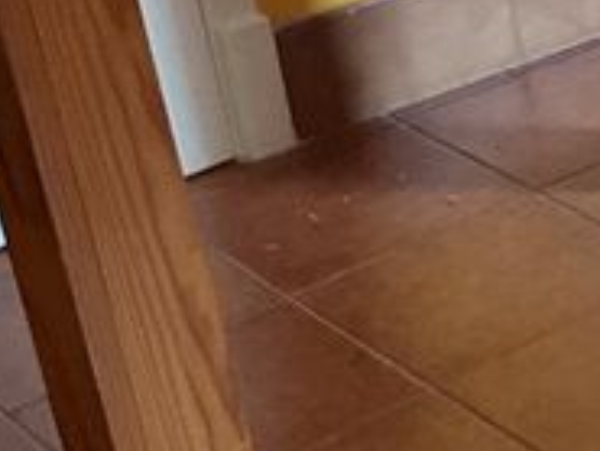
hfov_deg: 11.1
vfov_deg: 9.4
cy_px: 6
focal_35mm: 157
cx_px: 1291
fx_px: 2723
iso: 200
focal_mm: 3
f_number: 1.8
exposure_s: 1/50
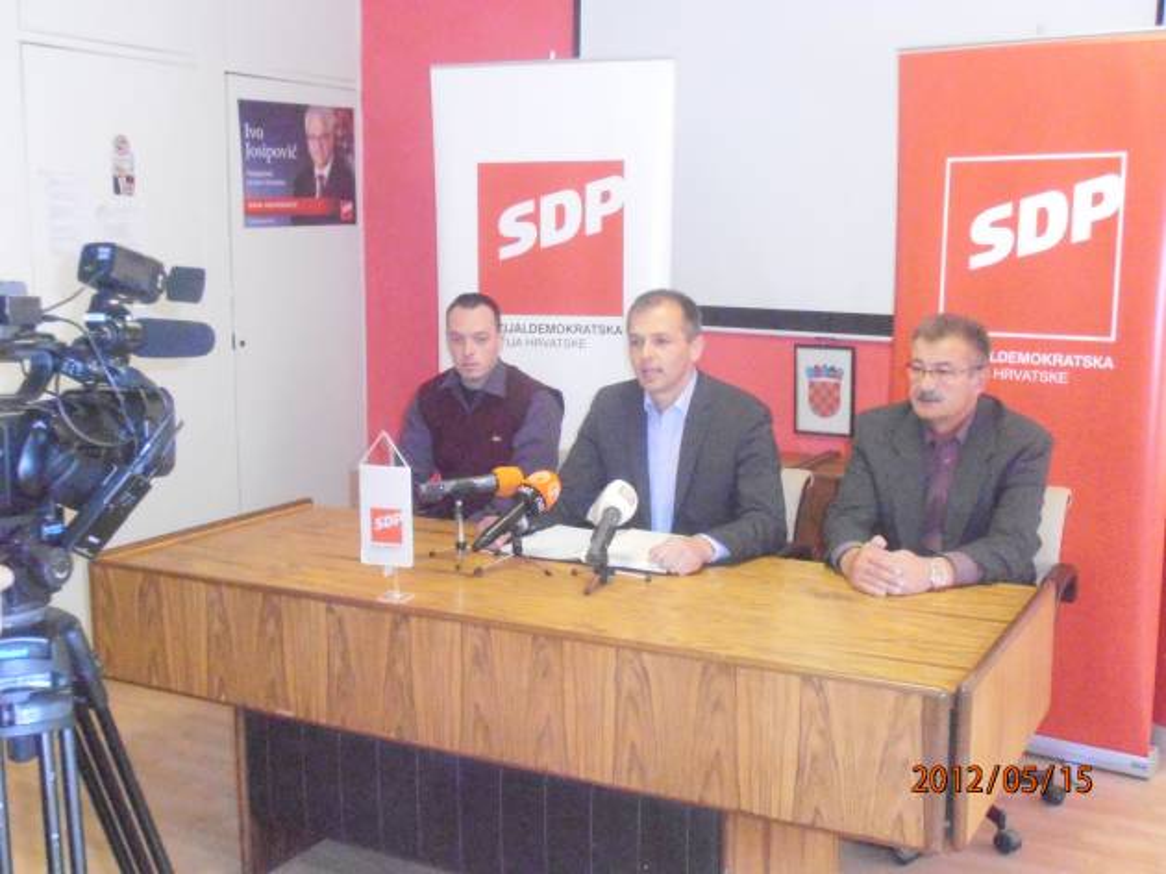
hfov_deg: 43.0
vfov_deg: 32.9
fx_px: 1482
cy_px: 437
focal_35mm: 44
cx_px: 583
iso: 1600
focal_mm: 7.87
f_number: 4.2
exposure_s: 1/40
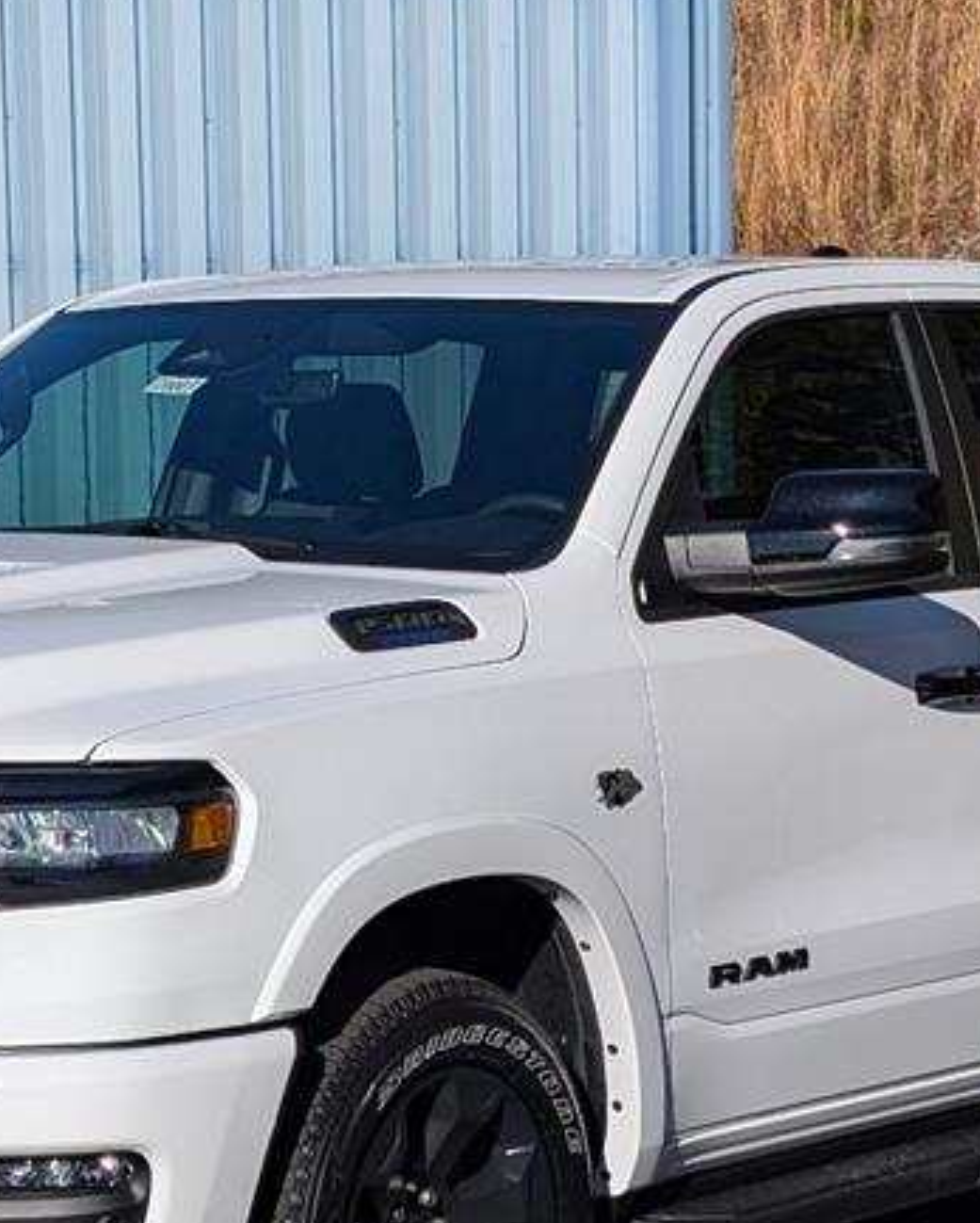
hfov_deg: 13.6
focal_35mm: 113
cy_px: 794
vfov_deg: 17.0
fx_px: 4093
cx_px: 342
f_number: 1.68
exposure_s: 1/2500
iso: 22
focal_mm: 6.9
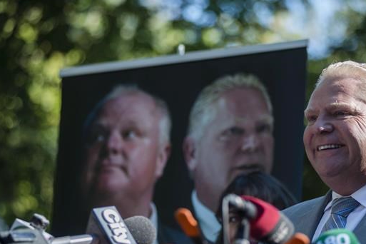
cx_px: 216
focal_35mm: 152
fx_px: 1545
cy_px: 143
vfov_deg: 9.0
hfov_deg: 13.5
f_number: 2.8
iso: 800
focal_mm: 120
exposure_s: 1/4000
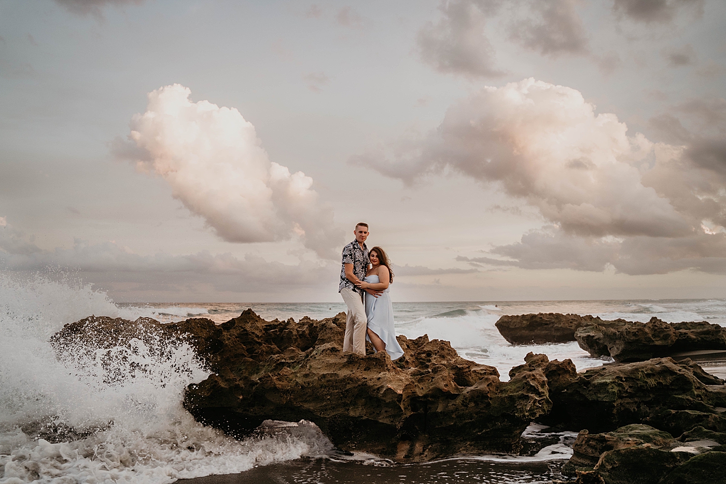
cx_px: 363
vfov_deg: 43.6
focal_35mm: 30
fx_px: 605
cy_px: 242
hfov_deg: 61.9
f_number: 2.8
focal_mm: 30
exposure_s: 1/500
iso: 500
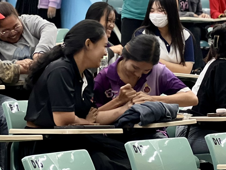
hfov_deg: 10.4
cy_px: -19
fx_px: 1234
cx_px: 198
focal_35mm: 189
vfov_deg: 7.8
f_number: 2.8
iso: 250
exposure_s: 1/33
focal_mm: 9
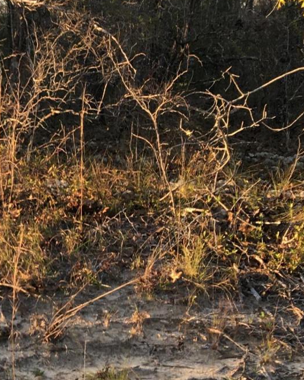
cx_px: -102
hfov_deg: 16.8
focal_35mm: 86
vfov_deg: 22.2
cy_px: 200
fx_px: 967
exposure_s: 1/129
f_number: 2.2
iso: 25
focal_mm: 4.15
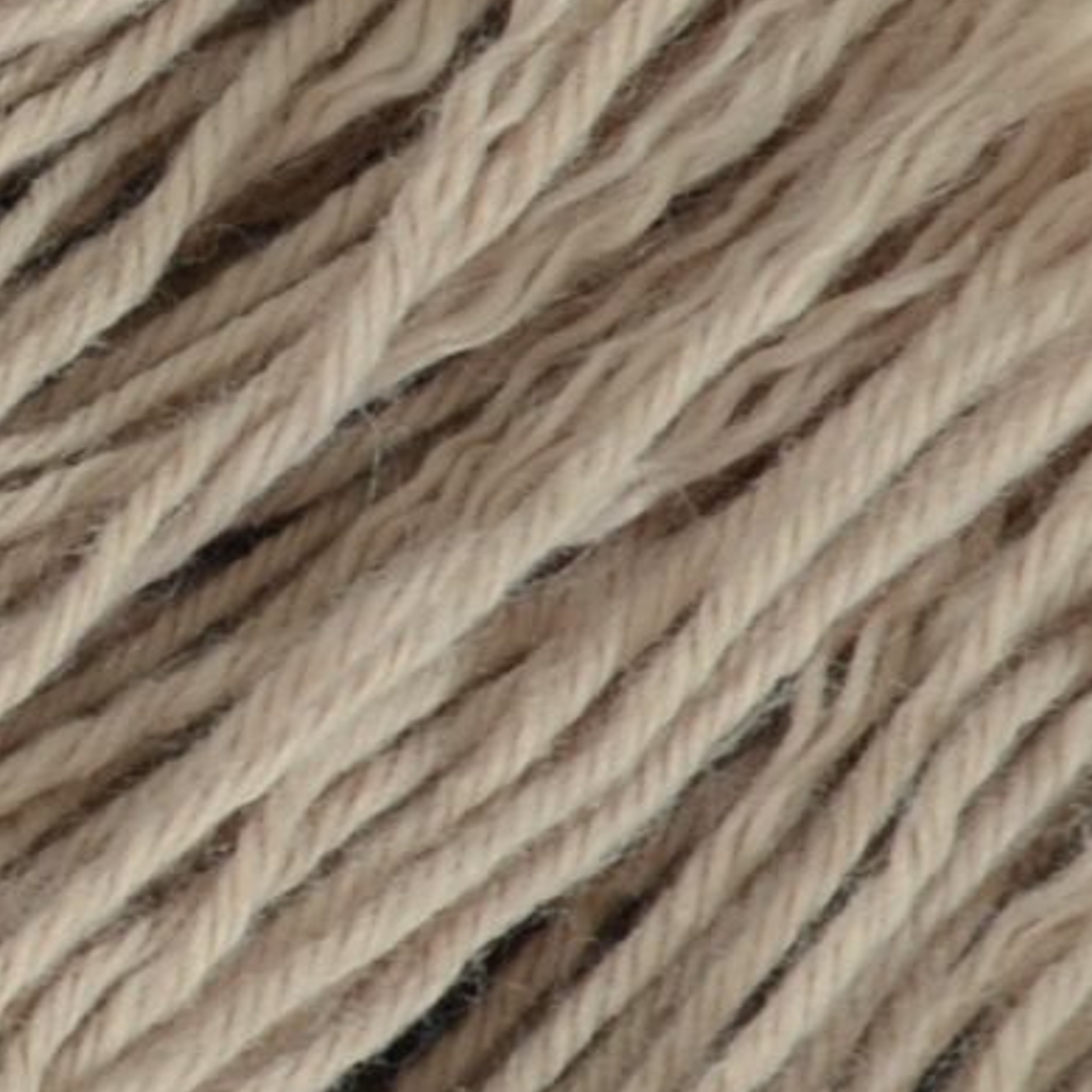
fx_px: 30147
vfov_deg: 2.1
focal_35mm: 845
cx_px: -2201
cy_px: 269
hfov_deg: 2.1
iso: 160
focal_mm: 105
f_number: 7.1
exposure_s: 1/80
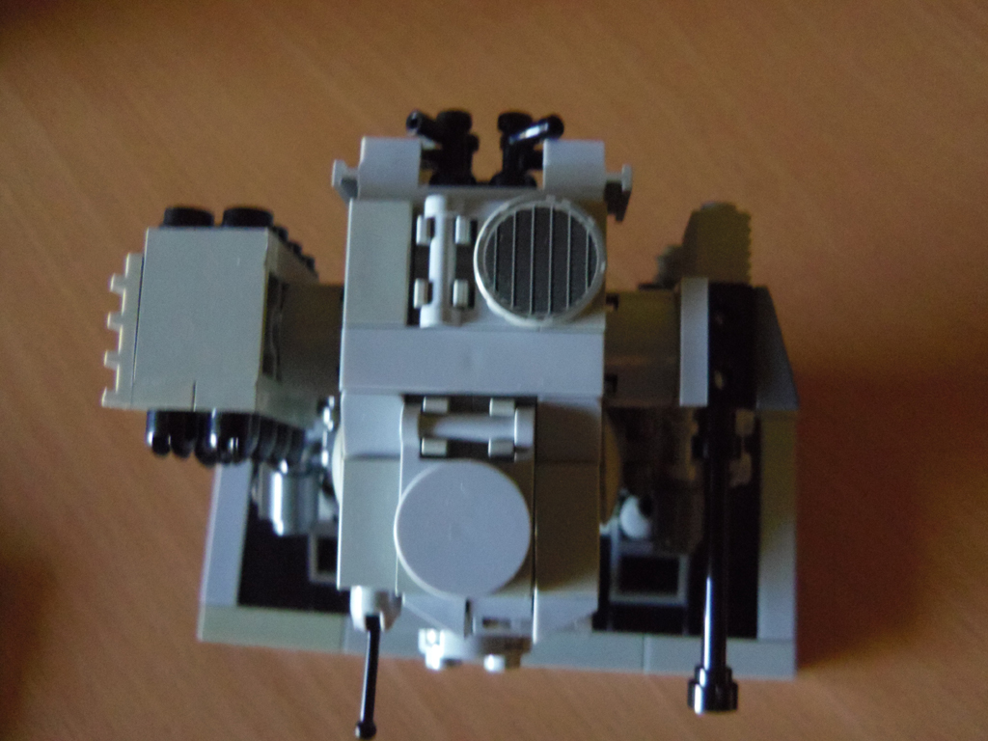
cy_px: 370
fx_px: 999
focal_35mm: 35
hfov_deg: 52.6
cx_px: 494
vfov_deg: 40.7
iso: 640
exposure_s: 1/15
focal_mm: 6.5
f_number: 4.3
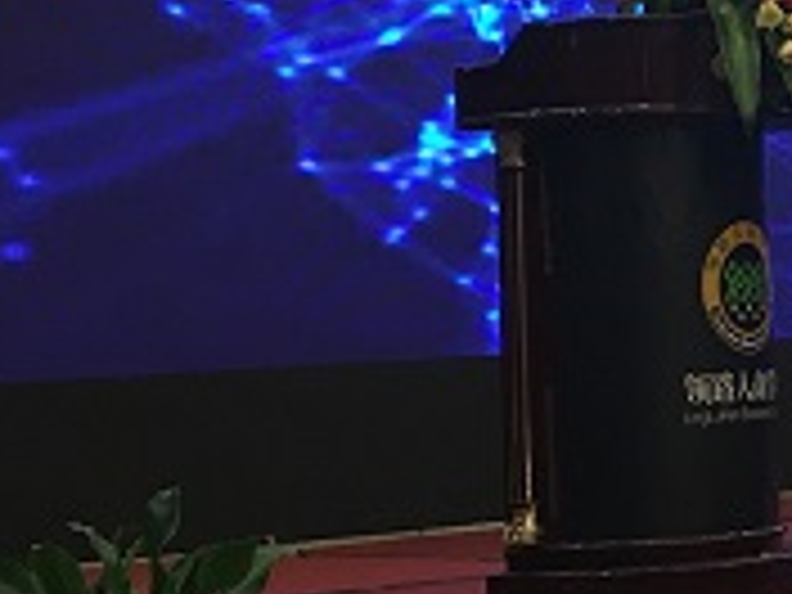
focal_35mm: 132
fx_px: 3020
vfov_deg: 11.1
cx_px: 1084
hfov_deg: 14.2
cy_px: 14
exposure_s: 1/33
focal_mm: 4.15
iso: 125
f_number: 2.2
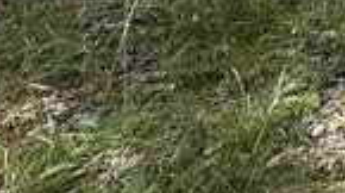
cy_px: -443
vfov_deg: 8.6
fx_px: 986
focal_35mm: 108
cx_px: 1109
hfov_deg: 10.6
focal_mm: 2.22
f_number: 2.2
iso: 40
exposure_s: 1/298
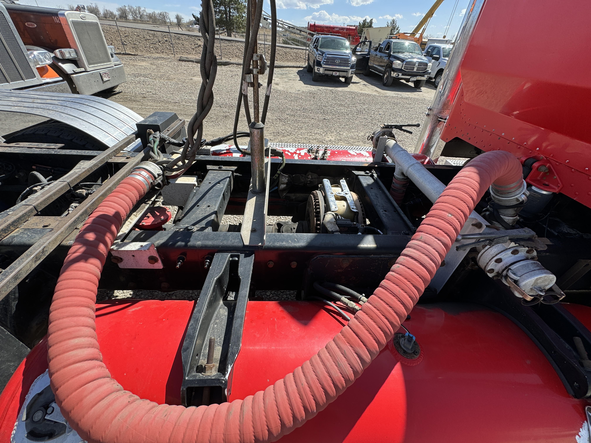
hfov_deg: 102.1
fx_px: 239
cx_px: 296
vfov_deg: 85.7
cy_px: 222
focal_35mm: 14
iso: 40
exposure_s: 1/669
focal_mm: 2.22
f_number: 2.2
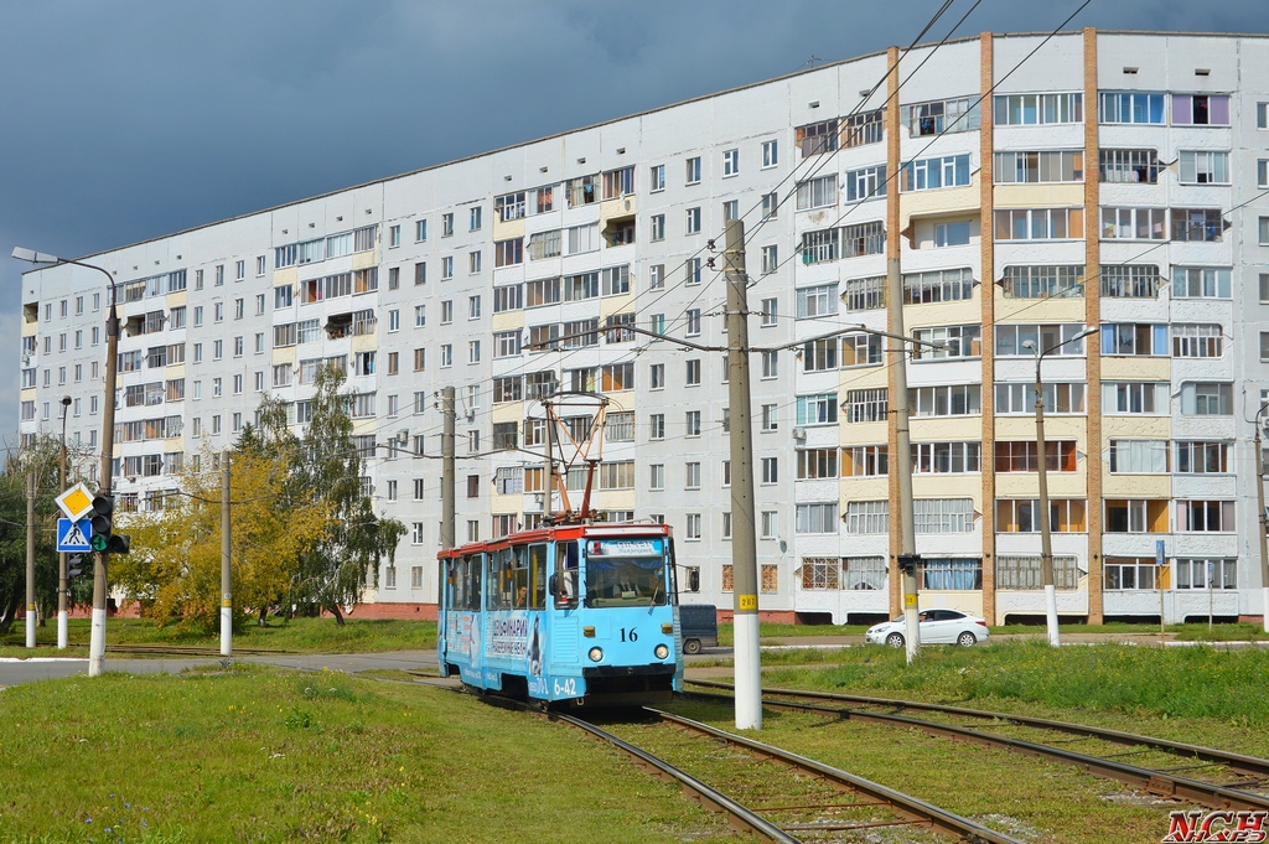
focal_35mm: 52
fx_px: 1849
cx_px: 634
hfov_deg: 37.9
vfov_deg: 25.7
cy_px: 422
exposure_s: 1/320
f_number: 9
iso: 100
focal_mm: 35
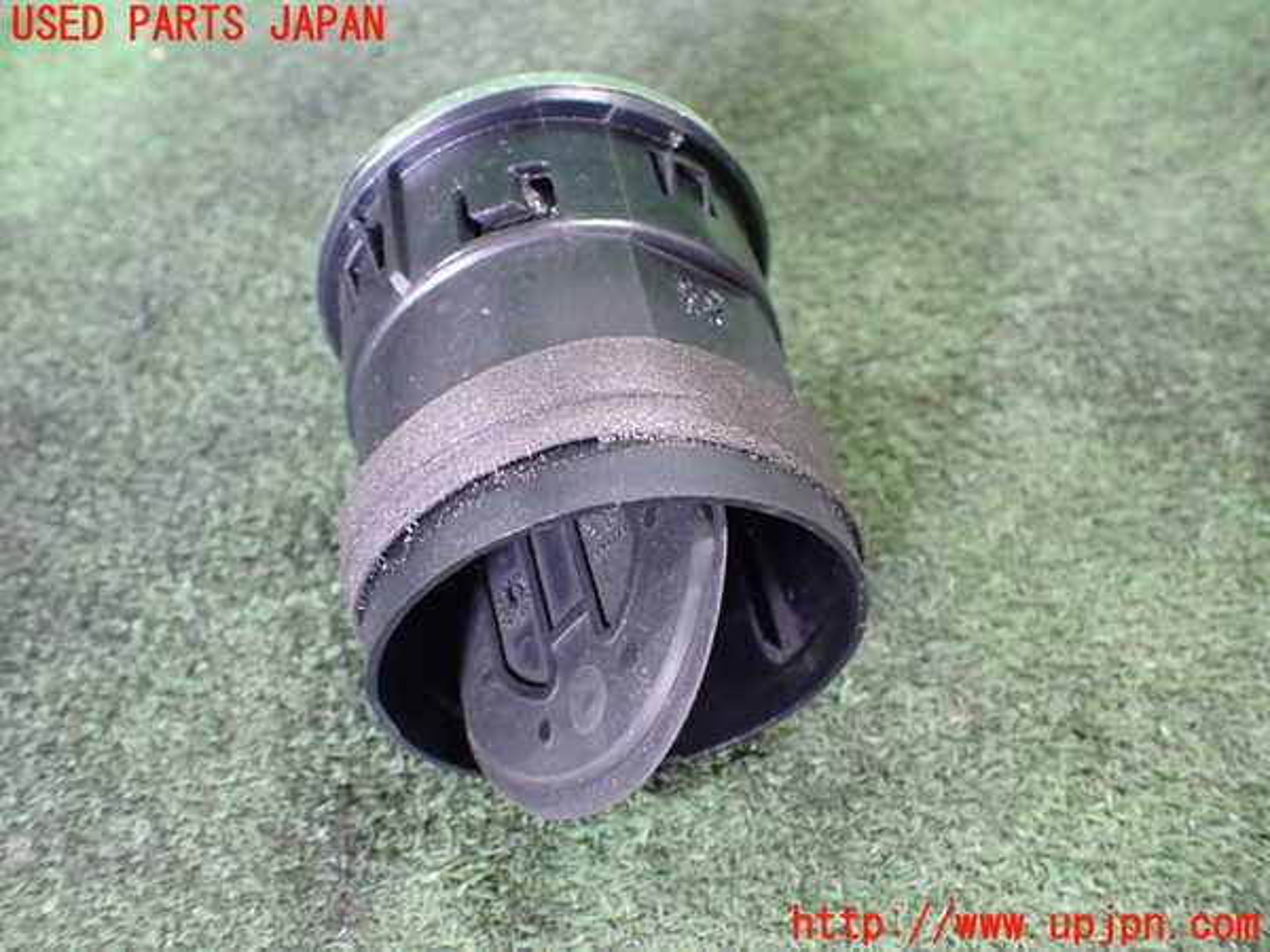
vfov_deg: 46.8
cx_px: 635
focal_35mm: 30
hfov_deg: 60.0
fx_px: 1101
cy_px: 476
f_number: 2.3
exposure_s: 1/30
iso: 1000
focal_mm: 5.4
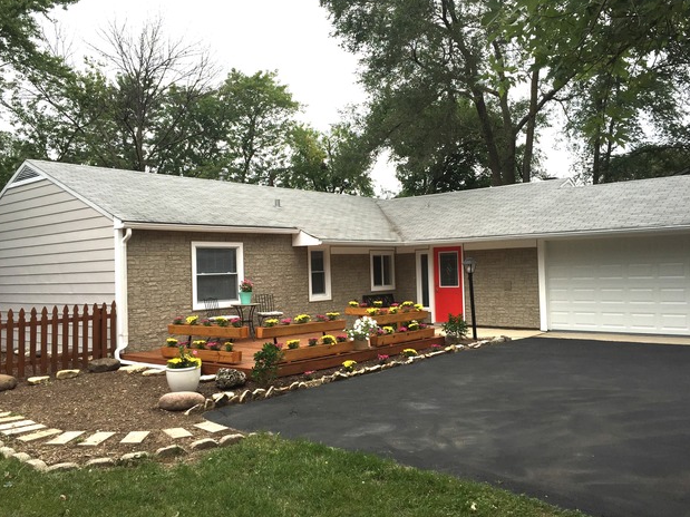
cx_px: 344
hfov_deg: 60.0
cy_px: 251
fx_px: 598
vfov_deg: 46.8
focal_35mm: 30
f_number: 2.2
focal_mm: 4.15
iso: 32
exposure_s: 1/791
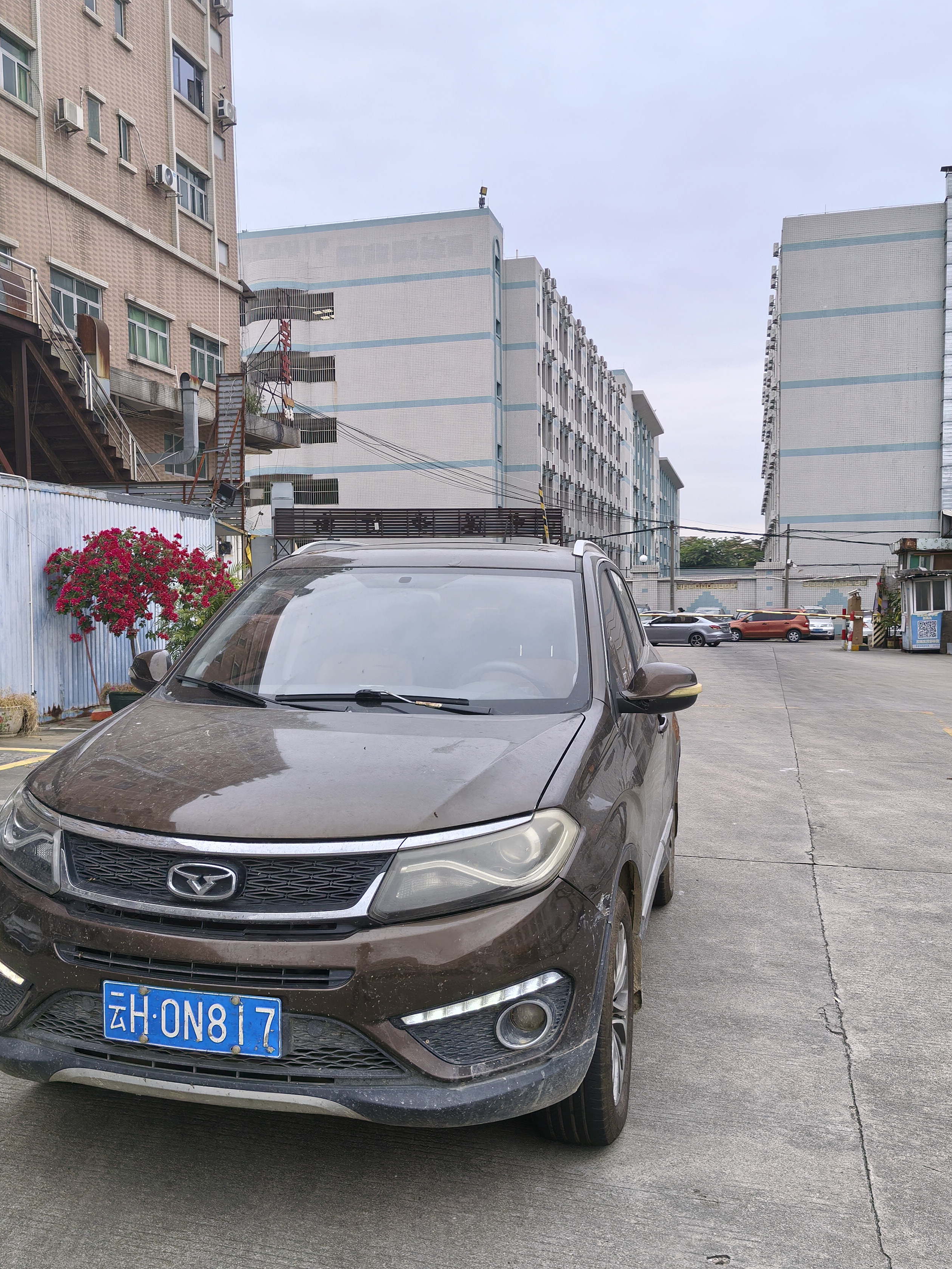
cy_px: 679
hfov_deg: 42.9
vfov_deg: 55.3
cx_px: 417
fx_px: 1210
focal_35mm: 33
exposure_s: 1/349
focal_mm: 5.52
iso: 50
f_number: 1.9
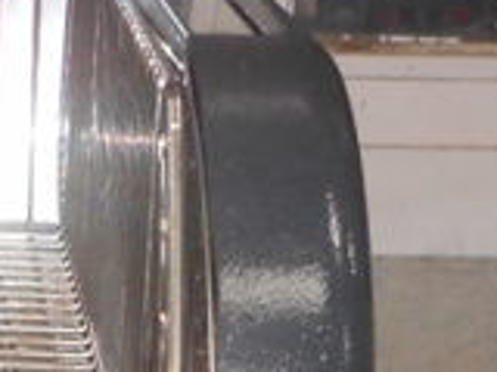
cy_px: 942
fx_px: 2240
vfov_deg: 8.5
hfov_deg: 12.6
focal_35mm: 156
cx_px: 84
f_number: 3.7
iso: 200
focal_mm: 4.5
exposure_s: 1/25
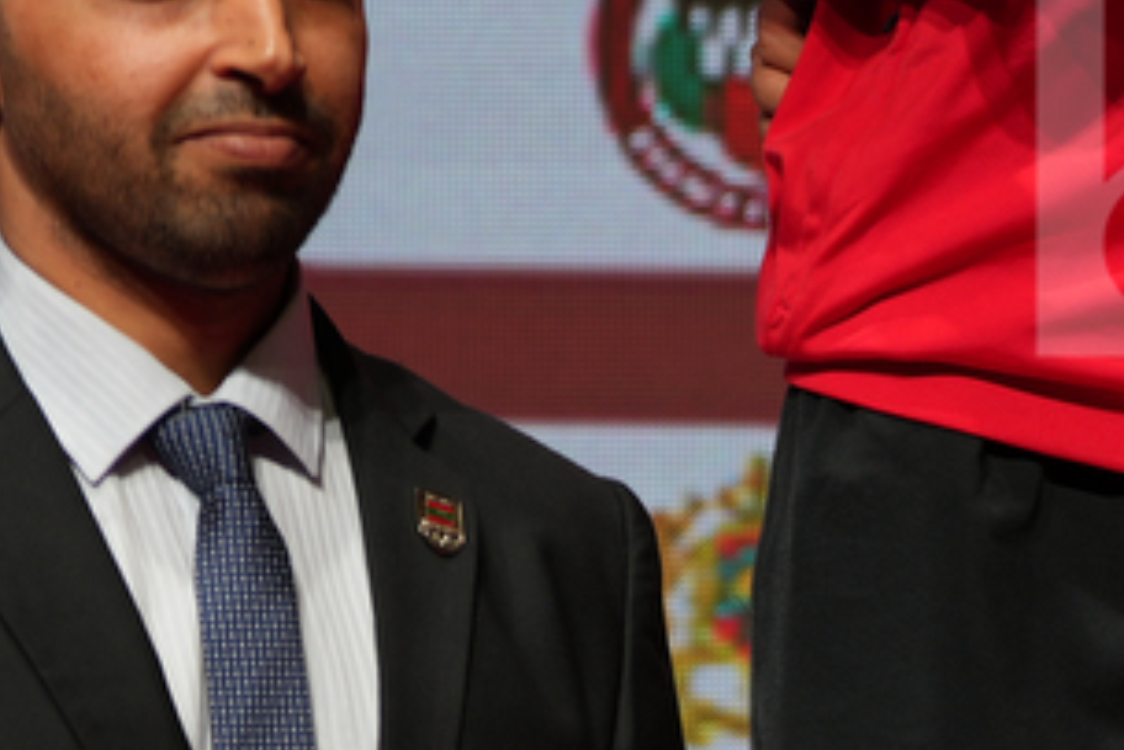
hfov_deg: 3.3
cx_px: 2285
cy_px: 96
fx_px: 19397
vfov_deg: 2.2
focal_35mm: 621
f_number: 2.8
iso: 100
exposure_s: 1/250
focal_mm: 118
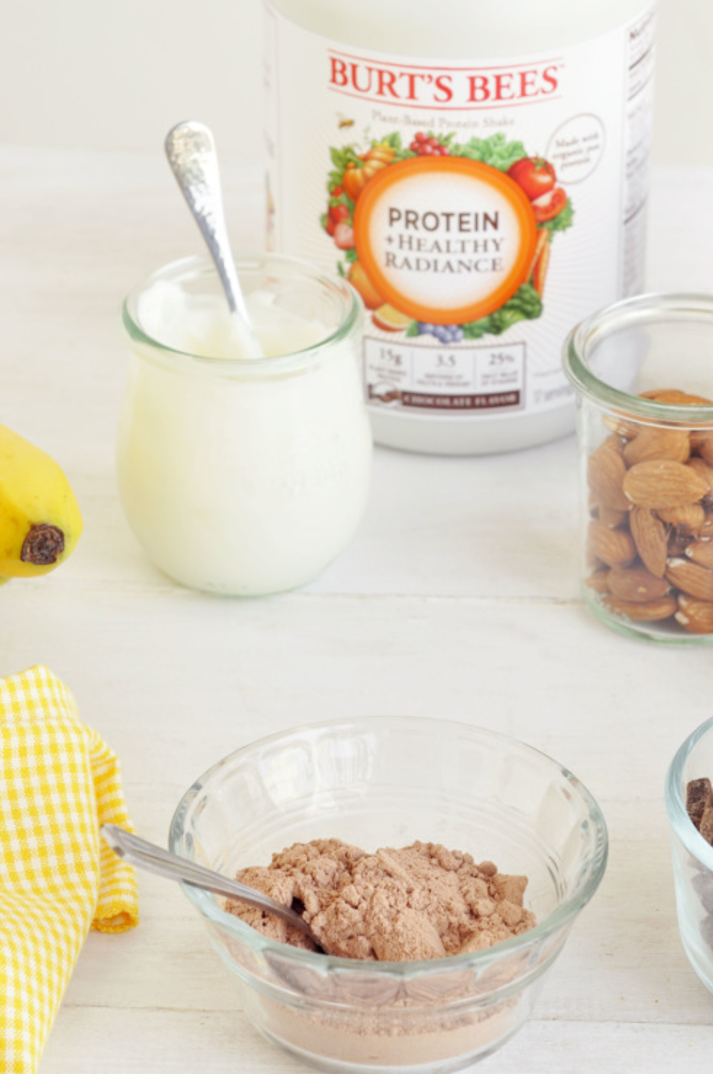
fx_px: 3098
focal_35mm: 104
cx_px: 399
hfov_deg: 13.1
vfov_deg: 19.7
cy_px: 492
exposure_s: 1/50
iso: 200
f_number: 5.6
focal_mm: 50
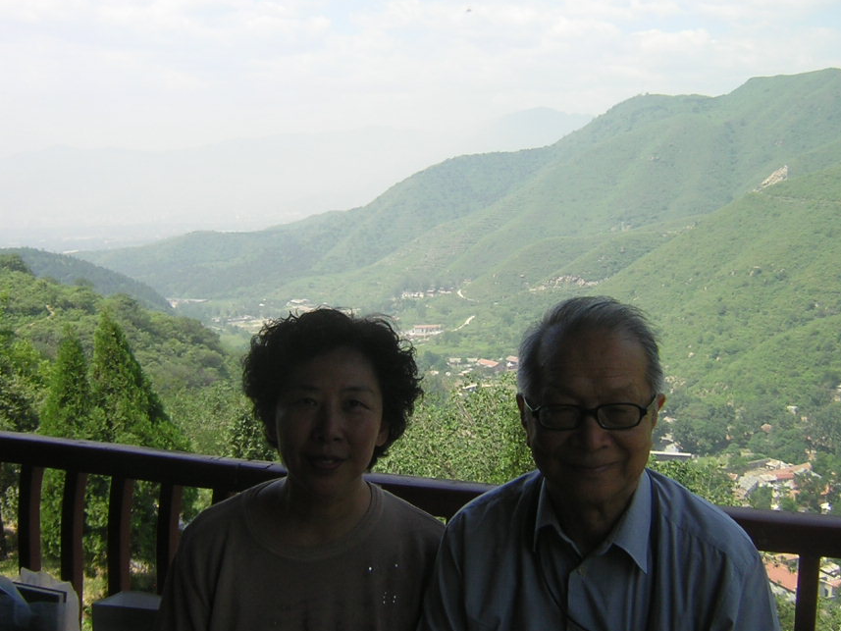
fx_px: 1045
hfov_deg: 43.8
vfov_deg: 33.5
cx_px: 440
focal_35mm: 43
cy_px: 269
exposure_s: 1/165
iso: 100
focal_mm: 4.7
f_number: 5.2
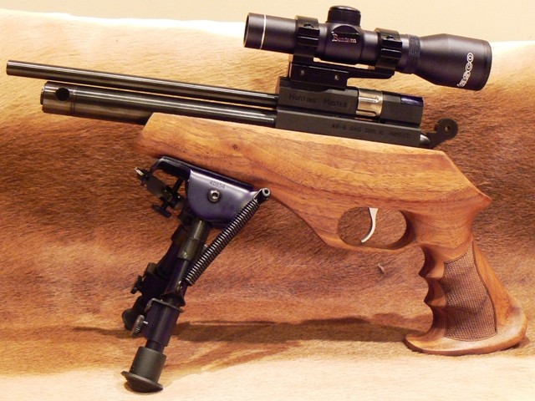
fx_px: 556
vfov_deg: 39.7
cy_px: 200
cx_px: 268
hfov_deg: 51.4
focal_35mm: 36
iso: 200
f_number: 2.8
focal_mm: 6
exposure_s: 1/2.5
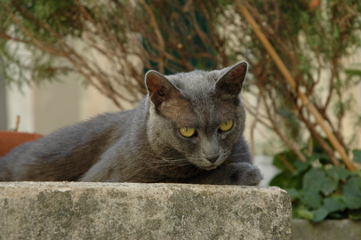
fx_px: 1293
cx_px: 205
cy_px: 132
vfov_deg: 10.6
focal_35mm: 129
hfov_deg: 15.9
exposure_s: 1/125
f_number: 5.6
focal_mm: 70
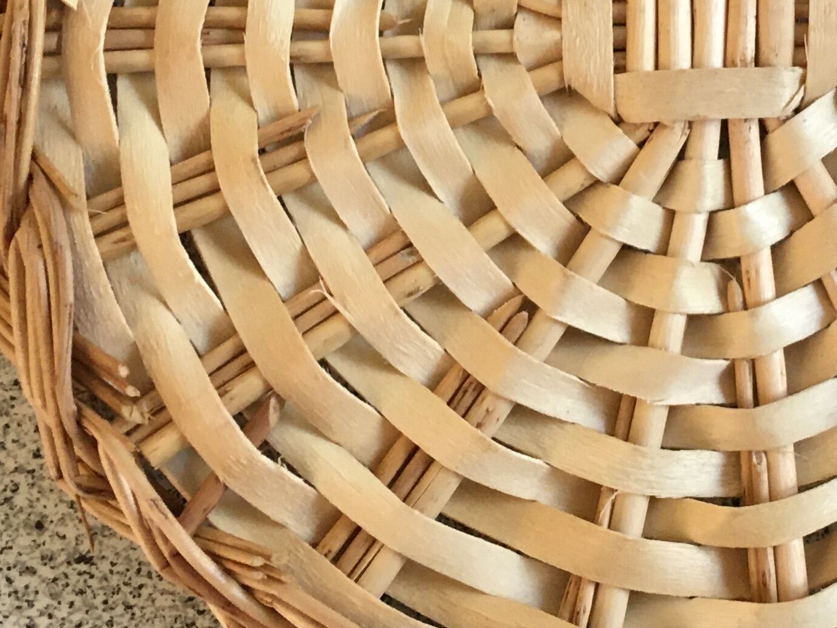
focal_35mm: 85
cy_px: 23
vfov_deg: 17.0
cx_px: 759
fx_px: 2055
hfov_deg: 22.4
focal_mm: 4.15
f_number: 2.2
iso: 125
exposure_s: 1/33
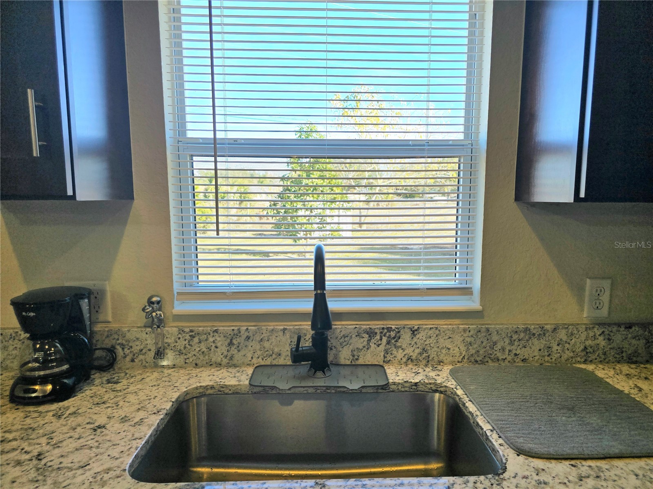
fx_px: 434
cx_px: 326
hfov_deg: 73.9
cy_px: 244
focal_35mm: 23
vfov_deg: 58.9
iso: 32
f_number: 1.7
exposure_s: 1/182
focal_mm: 6.3
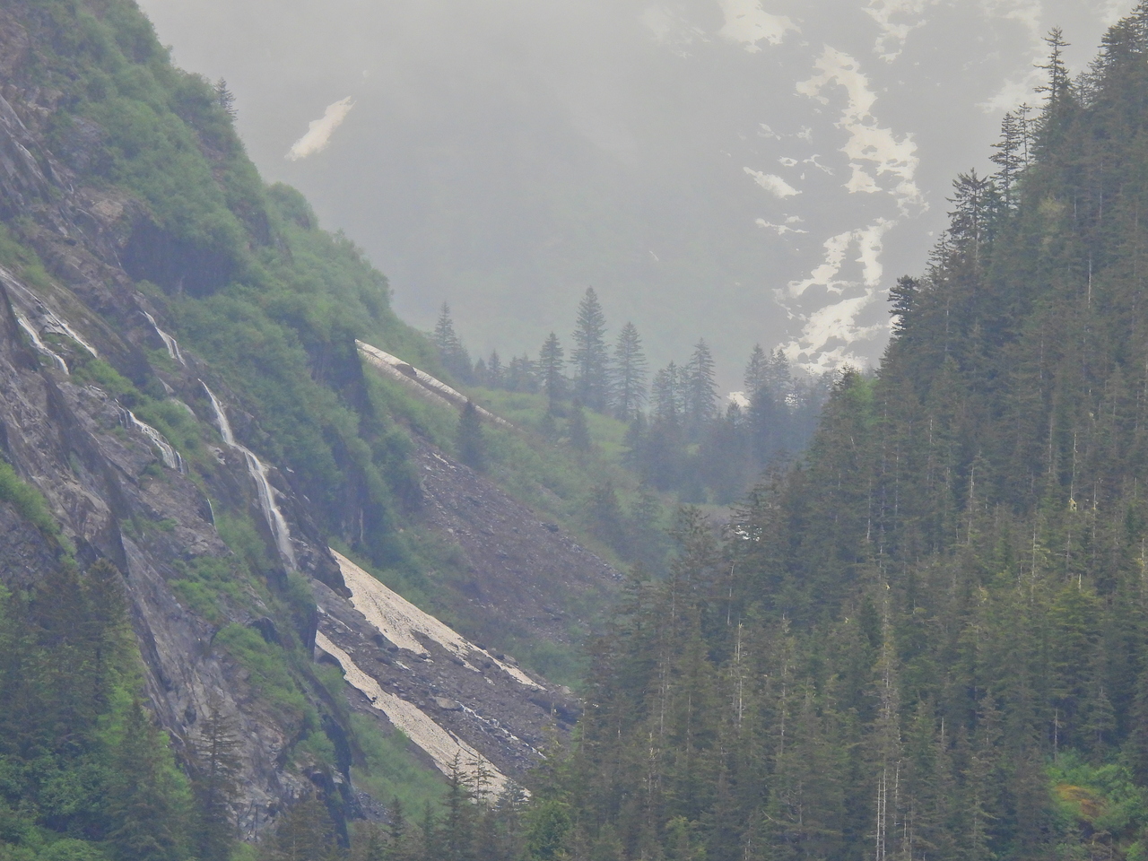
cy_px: 430
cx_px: 574
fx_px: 21557
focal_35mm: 650
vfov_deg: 2.3
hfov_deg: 3.1
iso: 280
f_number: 5.6
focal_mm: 116
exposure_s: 1/500
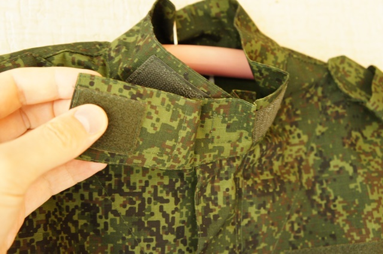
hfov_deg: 45.0
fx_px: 462
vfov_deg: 30.8
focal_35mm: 44
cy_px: 127
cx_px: 192
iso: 800
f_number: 4
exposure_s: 1/5
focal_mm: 29
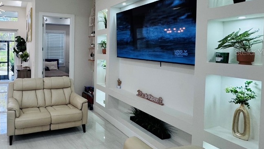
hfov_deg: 71.1
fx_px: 168
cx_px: 66
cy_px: 52
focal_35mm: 24
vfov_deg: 47.0
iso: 160
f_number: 2.2
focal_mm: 2.22
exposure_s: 1/120
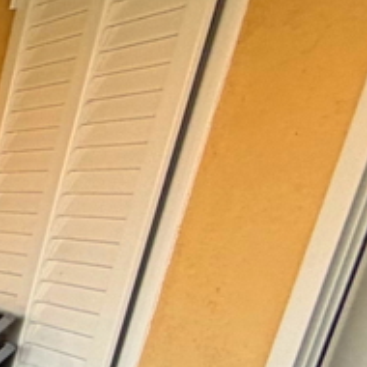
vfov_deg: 19.5
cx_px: -748
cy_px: 539
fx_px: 936
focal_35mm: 78
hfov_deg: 11.4
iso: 64
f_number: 2.2
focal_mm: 2.22
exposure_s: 1/162
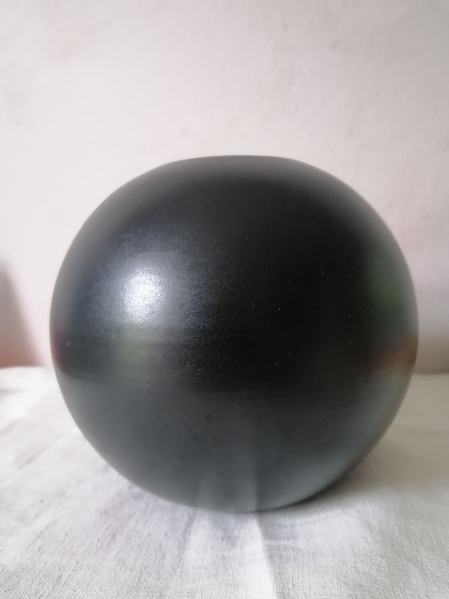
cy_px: 300
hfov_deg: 51.4
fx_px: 467
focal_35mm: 27
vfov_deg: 65.3
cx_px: 224
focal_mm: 4.75
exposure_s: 1/25
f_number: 1.8
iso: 500
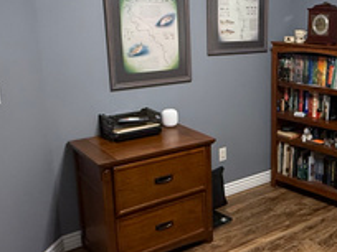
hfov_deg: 40.5
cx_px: 287
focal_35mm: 44
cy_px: 102
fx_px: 428
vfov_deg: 32.8
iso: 320
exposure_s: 1/60
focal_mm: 2.22
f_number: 2.2
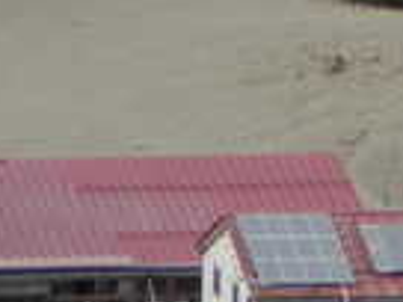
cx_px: 356
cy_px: -385
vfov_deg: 2.8
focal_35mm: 528
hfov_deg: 3.8
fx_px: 6147
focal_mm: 12.5
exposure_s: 1/500
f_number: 4.5
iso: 200
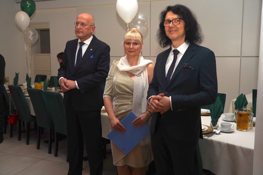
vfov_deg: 36.9
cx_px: 132
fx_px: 263
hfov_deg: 53.1
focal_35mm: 36
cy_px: 88
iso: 100
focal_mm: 36
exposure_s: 1/100
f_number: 4
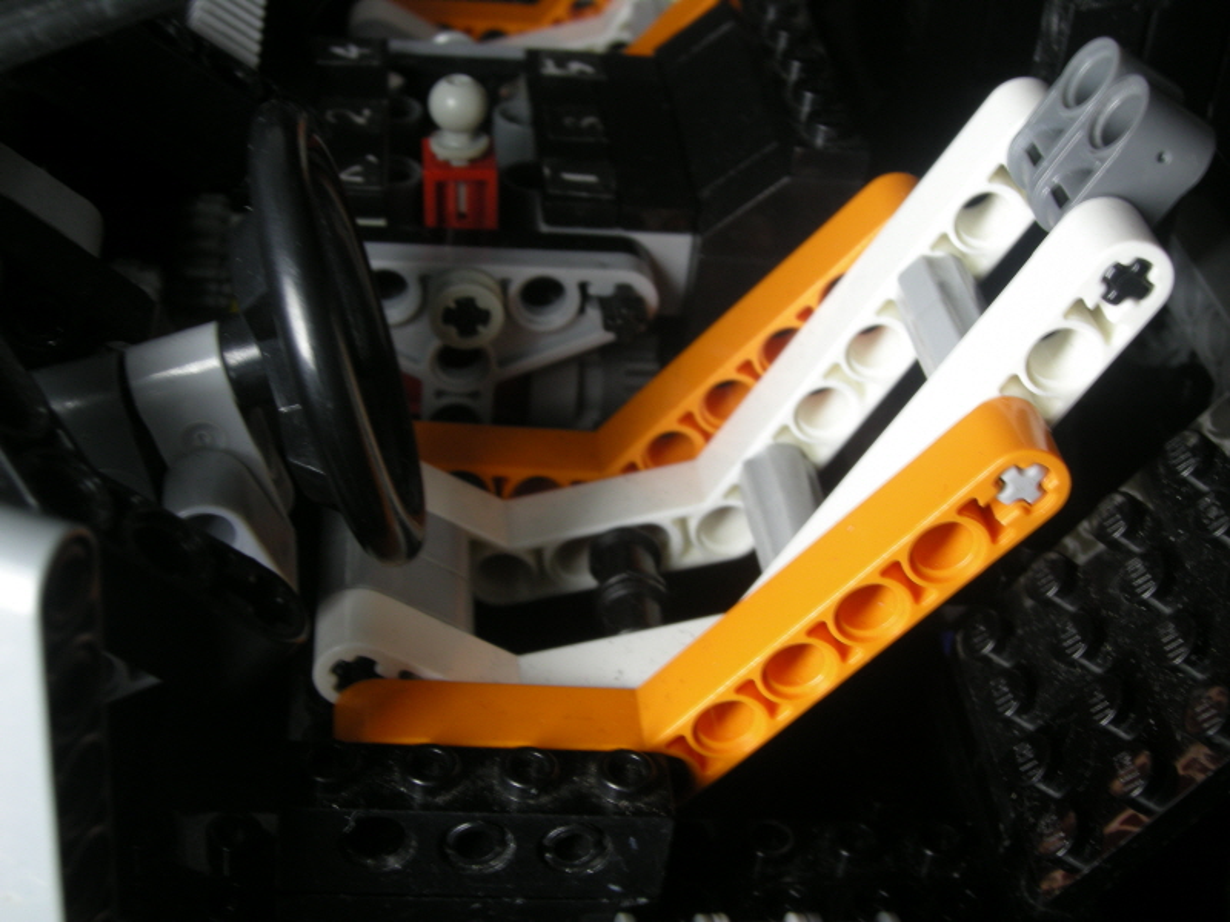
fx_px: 1279
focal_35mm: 36
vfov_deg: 39.7
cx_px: 615
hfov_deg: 51.4
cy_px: 461
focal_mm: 7.5
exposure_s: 1/4
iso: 64
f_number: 4.8
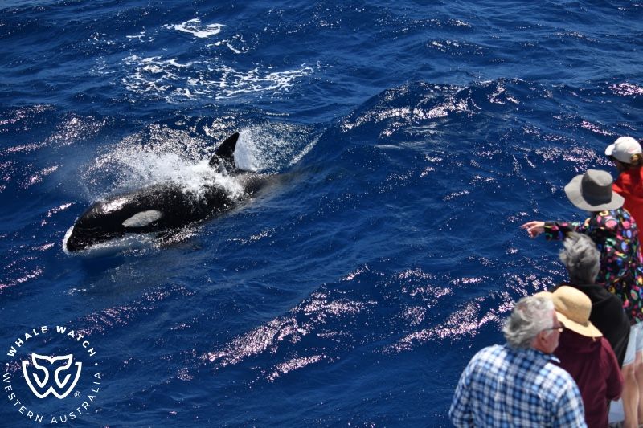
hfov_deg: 28.8
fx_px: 1250
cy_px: 214
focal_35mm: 70
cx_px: 322
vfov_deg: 19.4
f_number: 4.5
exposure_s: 1/8000
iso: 640
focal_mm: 70
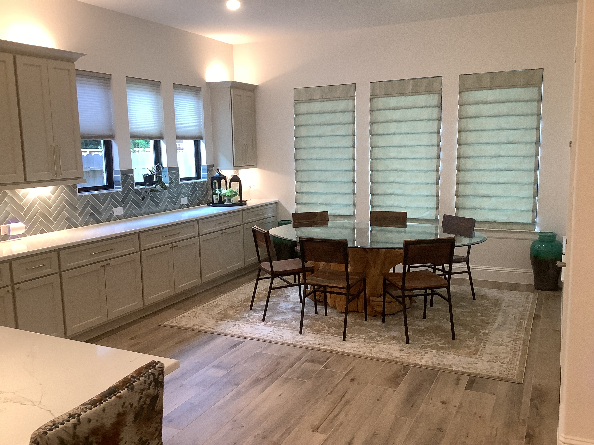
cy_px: 222
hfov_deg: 58.4
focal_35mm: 31
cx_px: 297
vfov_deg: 45.4
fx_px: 532
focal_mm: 3.3
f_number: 2.4
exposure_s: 1/60
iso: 125
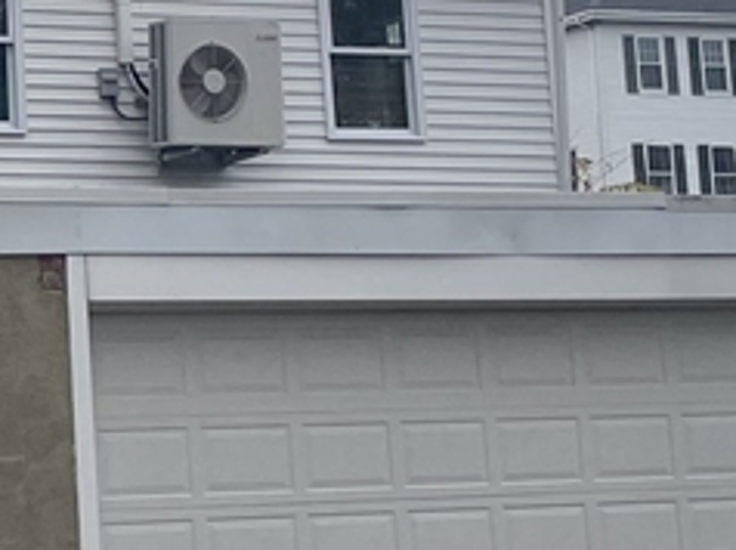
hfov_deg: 16.8
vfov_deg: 13.1
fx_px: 2379
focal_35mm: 112
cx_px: -152
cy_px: 31
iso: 50
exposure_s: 1/1490
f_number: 1.6
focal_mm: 4.2
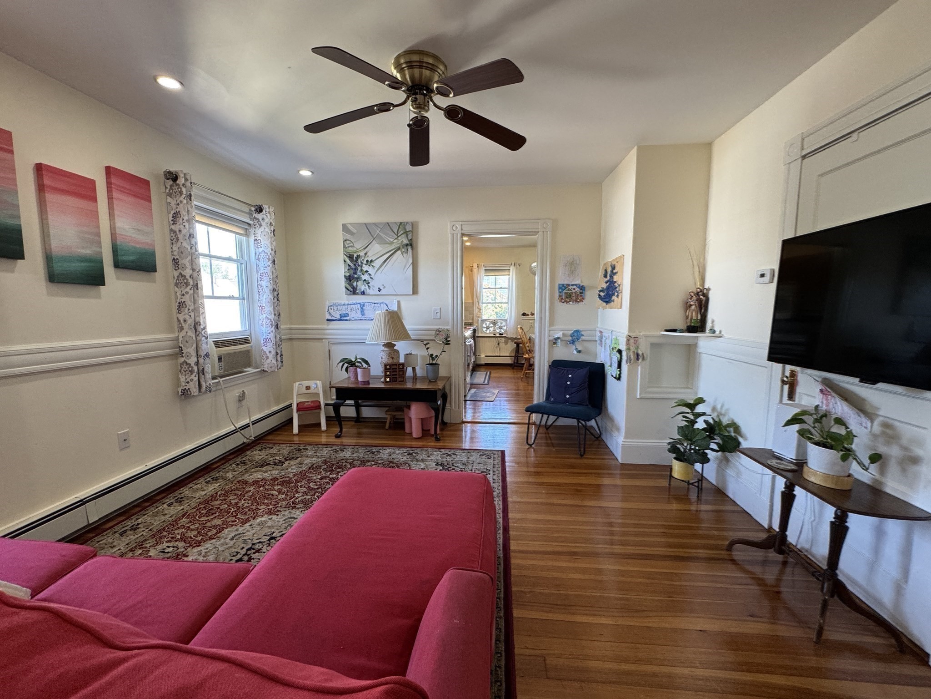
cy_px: 350
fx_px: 377
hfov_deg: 102.1
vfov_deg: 85.7
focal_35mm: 14
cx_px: 466
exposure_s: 1/60
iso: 200
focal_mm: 2.22
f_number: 2.2
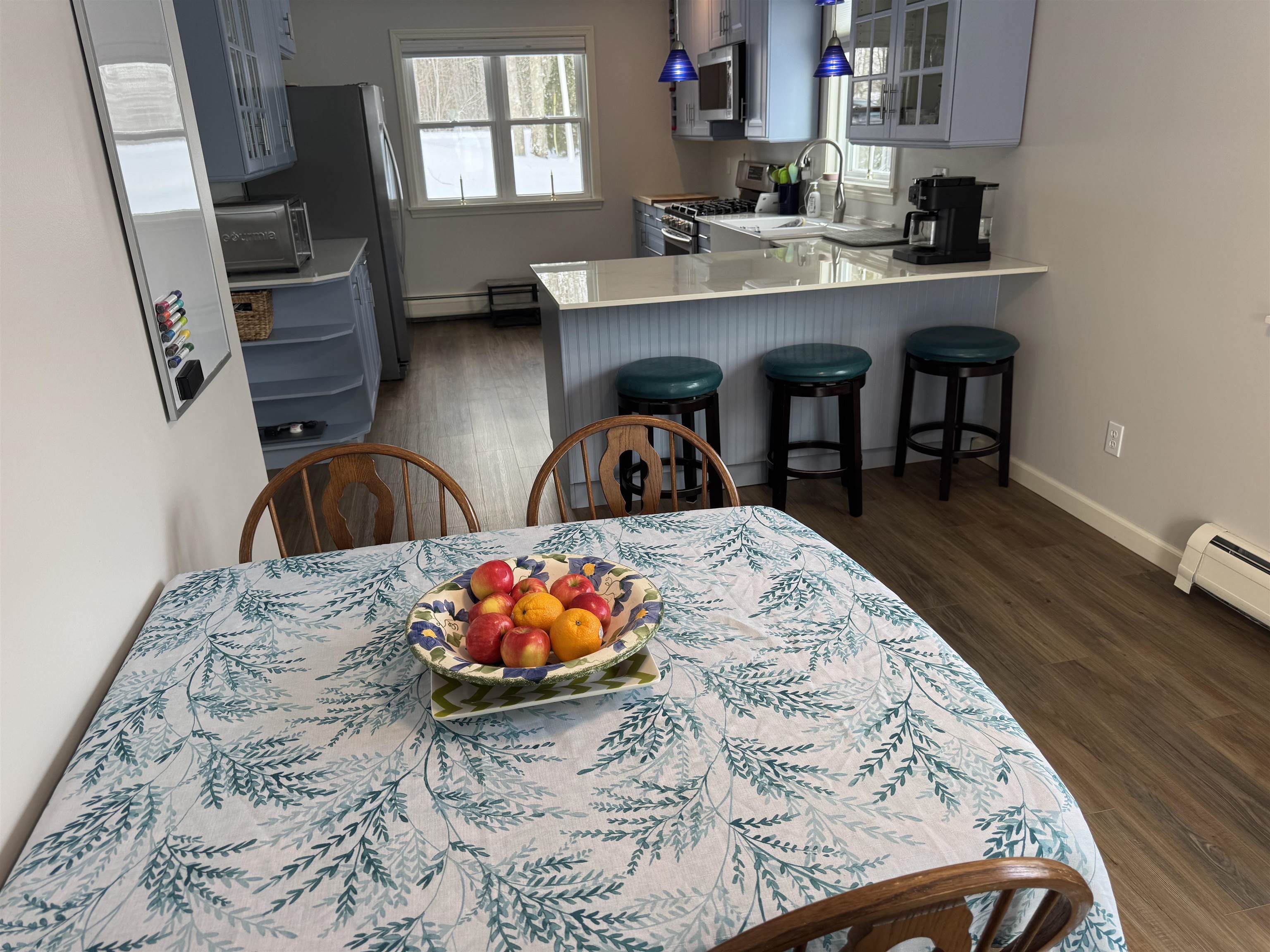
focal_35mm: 24
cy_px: 476
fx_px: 881
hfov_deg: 71.6
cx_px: 635
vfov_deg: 56.8
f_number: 1.78
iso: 80
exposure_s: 1/120
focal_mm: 6.76
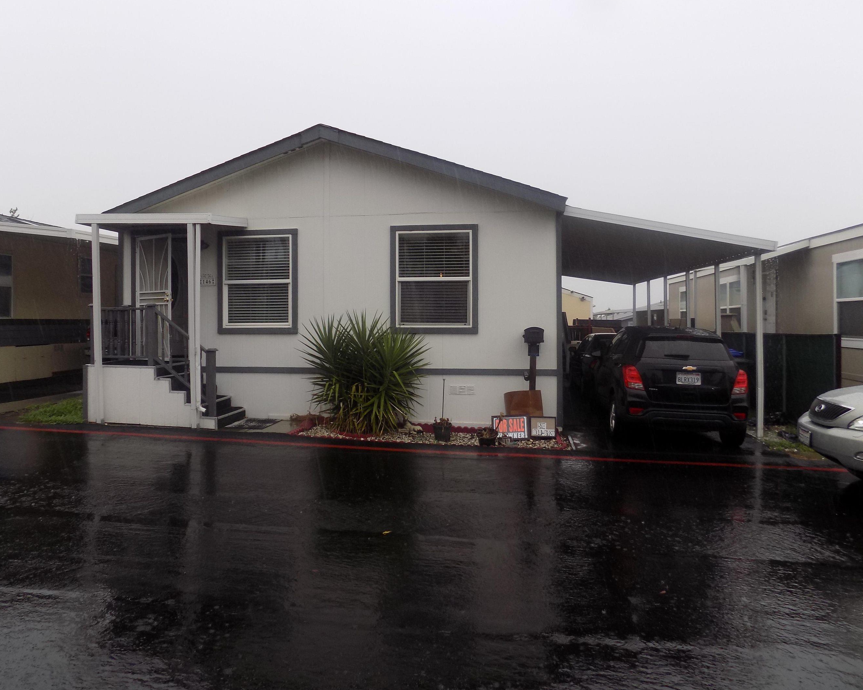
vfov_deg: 54.9
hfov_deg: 65.9
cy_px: 329
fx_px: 664
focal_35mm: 26
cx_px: 393
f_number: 3.1
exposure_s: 1/125
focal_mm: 4
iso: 80
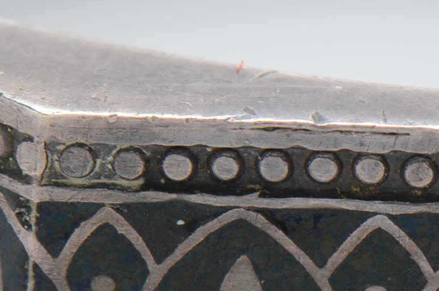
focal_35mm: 406
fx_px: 4935
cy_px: 419
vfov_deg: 3.4
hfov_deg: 5.1
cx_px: 517
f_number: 16
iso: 200
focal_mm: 85
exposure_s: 1/125
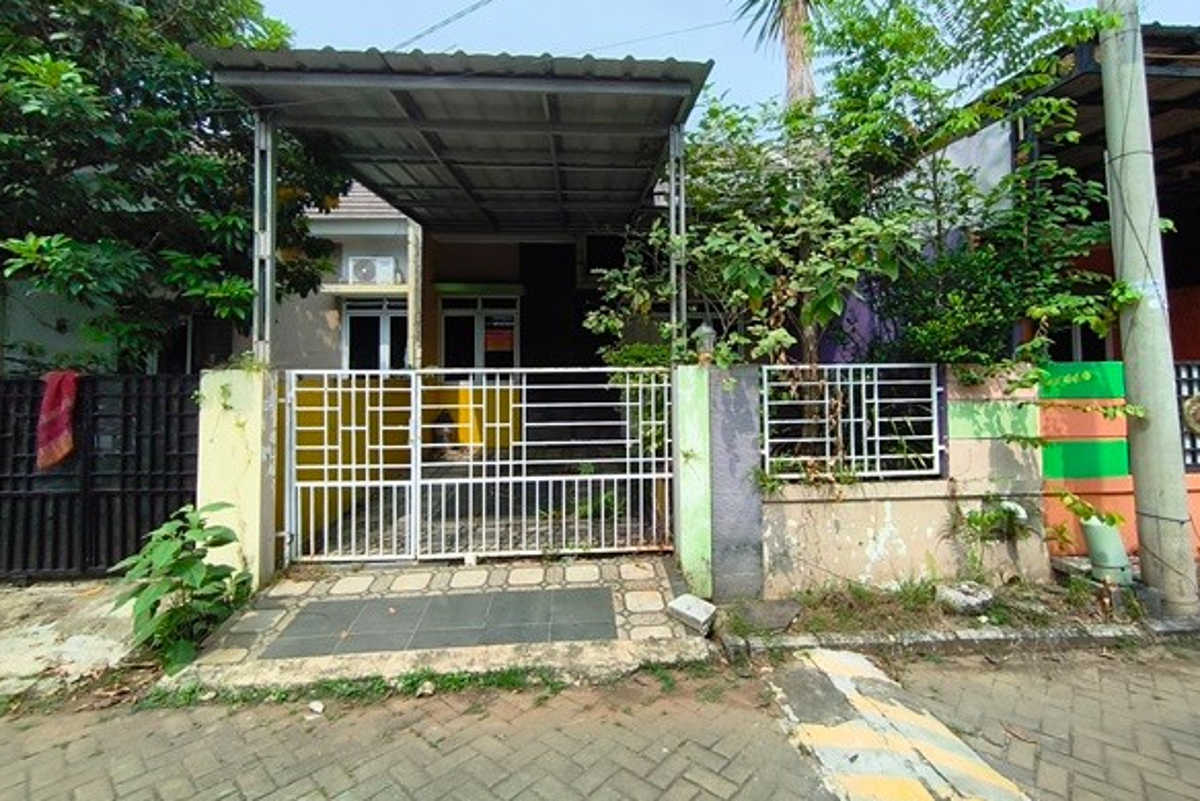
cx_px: 613
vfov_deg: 73.6
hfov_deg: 96.7
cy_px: 355
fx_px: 534
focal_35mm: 16
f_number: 2.2
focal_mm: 1.65
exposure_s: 1/1961
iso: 50
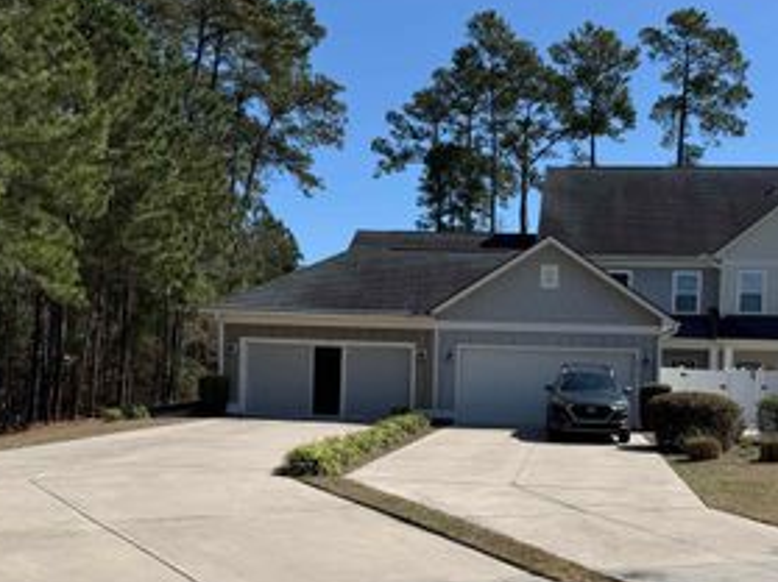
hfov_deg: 43.6
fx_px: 966
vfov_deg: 33.3
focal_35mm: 43
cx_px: 477
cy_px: 391
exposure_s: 1/6173
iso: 80
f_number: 1.78
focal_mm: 6.76
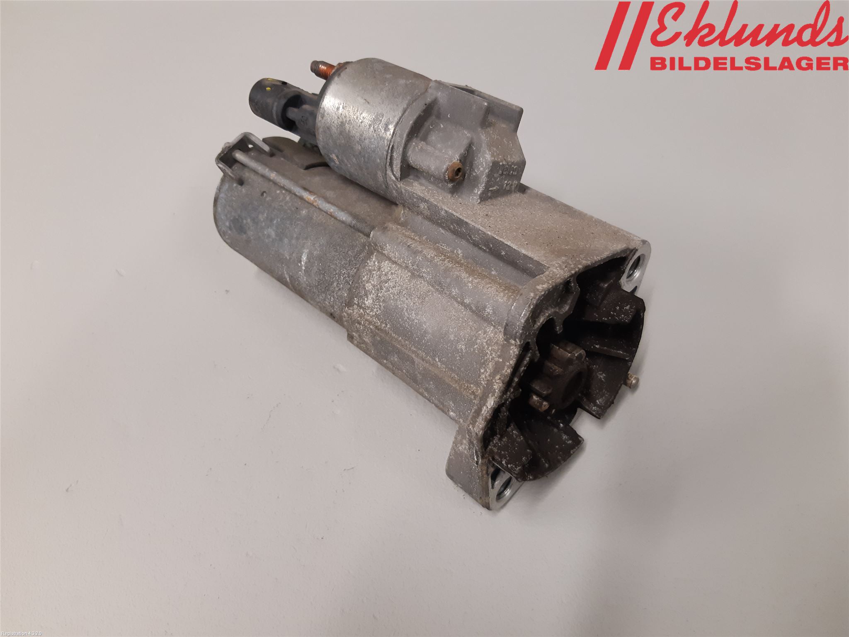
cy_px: 318
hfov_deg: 67.3
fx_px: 638
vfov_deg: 53.1
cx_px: 424
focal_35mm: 26
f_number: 1.7
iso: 160
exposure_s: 1/50
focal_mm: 3.93
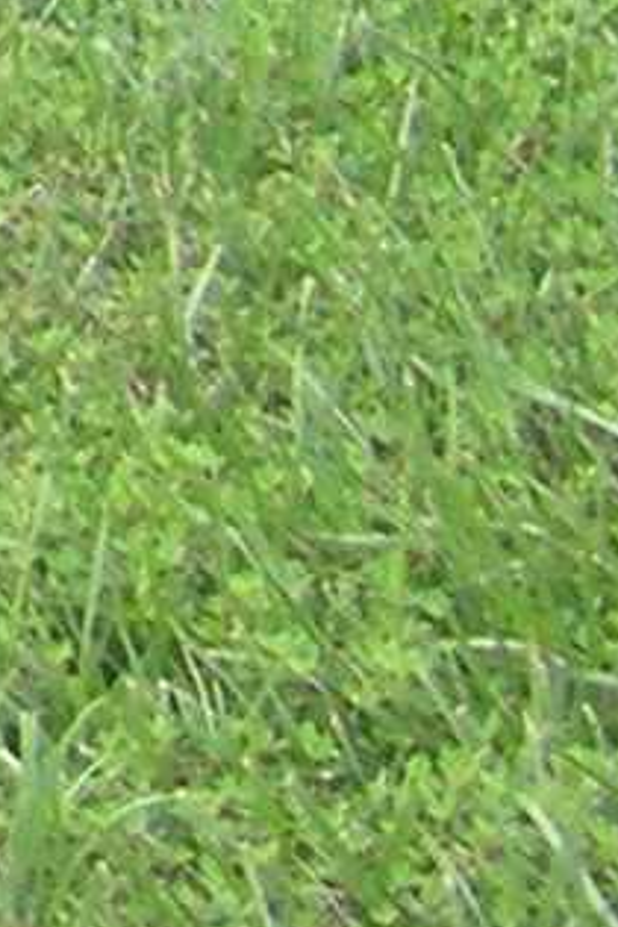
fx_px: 9939
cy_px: -2134
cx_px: -2416
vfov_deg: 5.0
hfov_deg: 3.3
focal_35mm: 386
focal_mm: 6.3
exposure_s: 1/320
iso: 80
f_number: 3.5
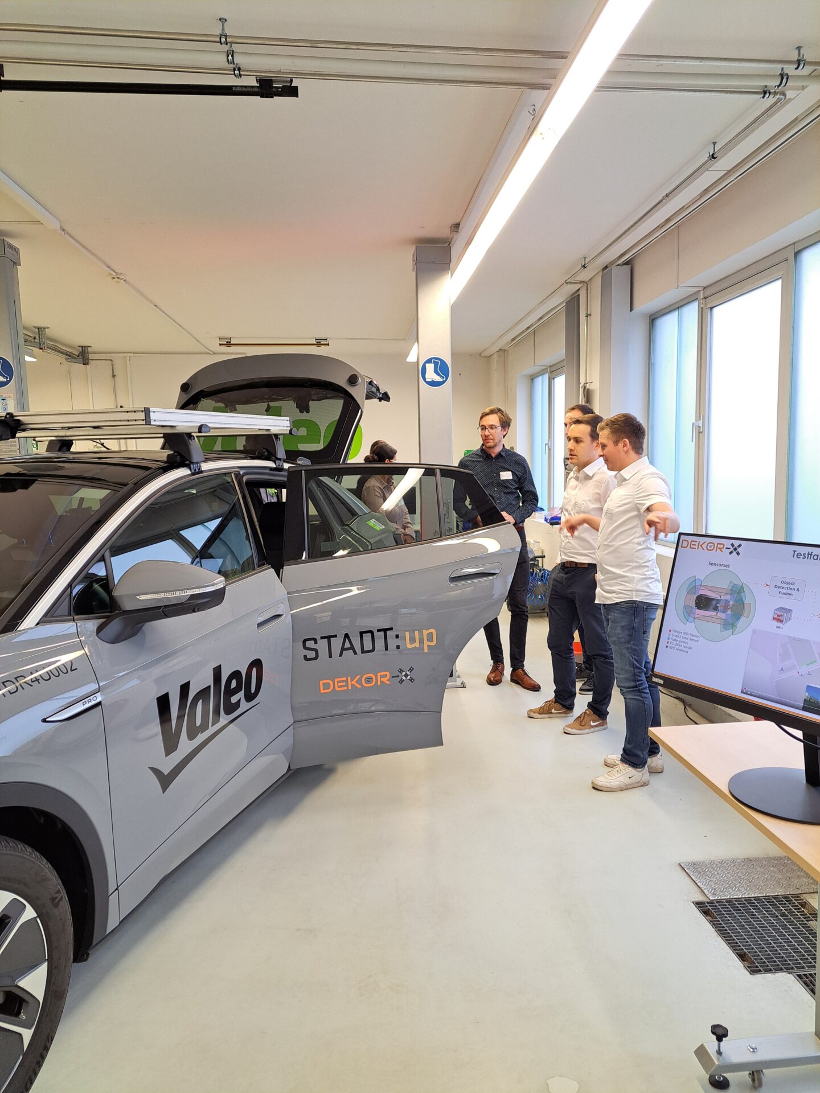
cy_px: 546
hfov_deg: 56.8
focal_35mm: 24
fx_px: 758
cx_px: 410
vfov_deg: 71.6
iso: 50
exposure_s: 1/100
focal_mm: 5.23
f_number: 1.8
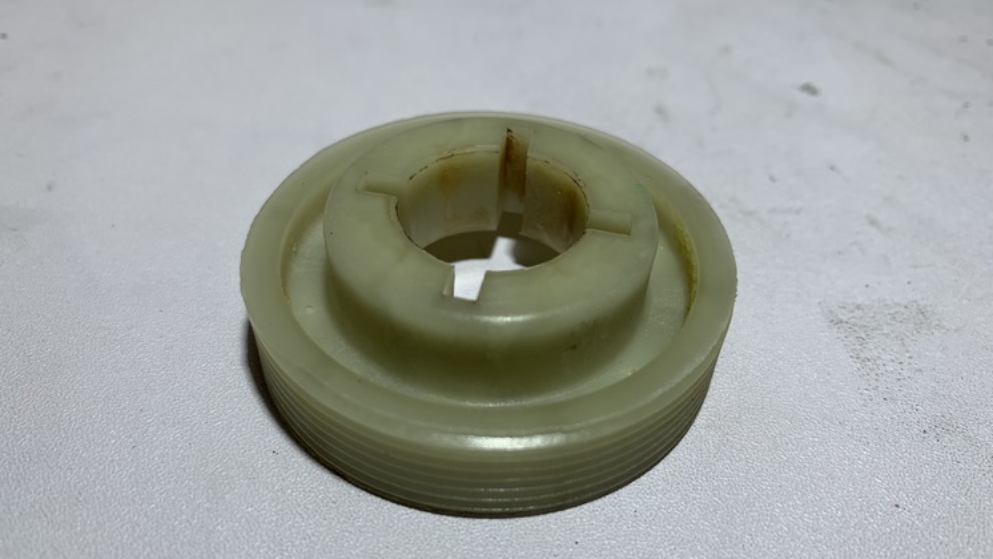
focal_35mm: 29
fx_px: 764
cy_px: 303
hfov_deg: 66.1
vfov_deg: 40.2
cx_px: 491
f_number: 1.8
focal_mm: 4.25
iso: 25
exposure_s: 1/161
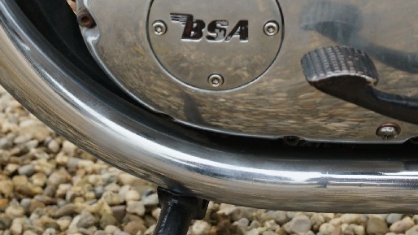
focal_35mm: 178
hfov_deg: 12.1
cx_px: 311
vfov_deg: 6.6
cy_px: -268
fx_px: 1968
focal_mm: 45.4
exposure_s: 1/60
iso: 320
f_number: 6.3
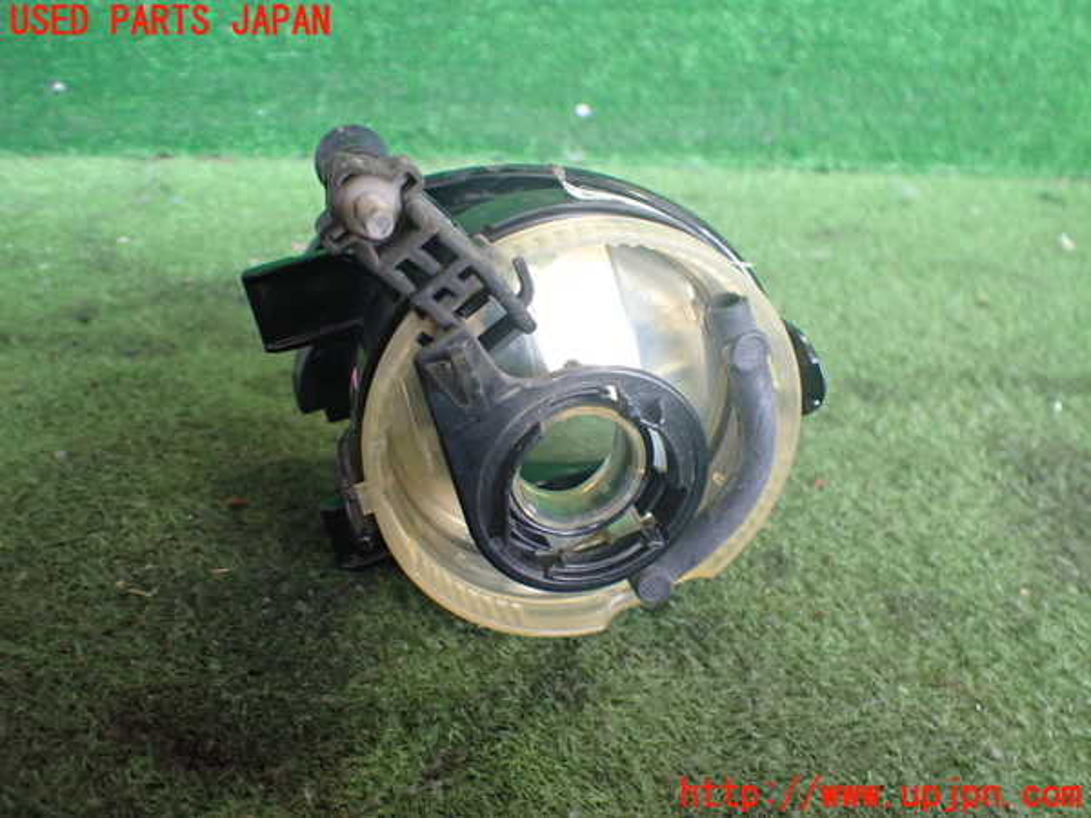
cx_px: 546
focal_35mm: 30
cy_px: 409
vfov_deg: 46.8
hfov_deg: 60.0
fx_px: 946
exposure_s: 1/125
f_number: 2.3
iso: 800
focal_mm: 5.4
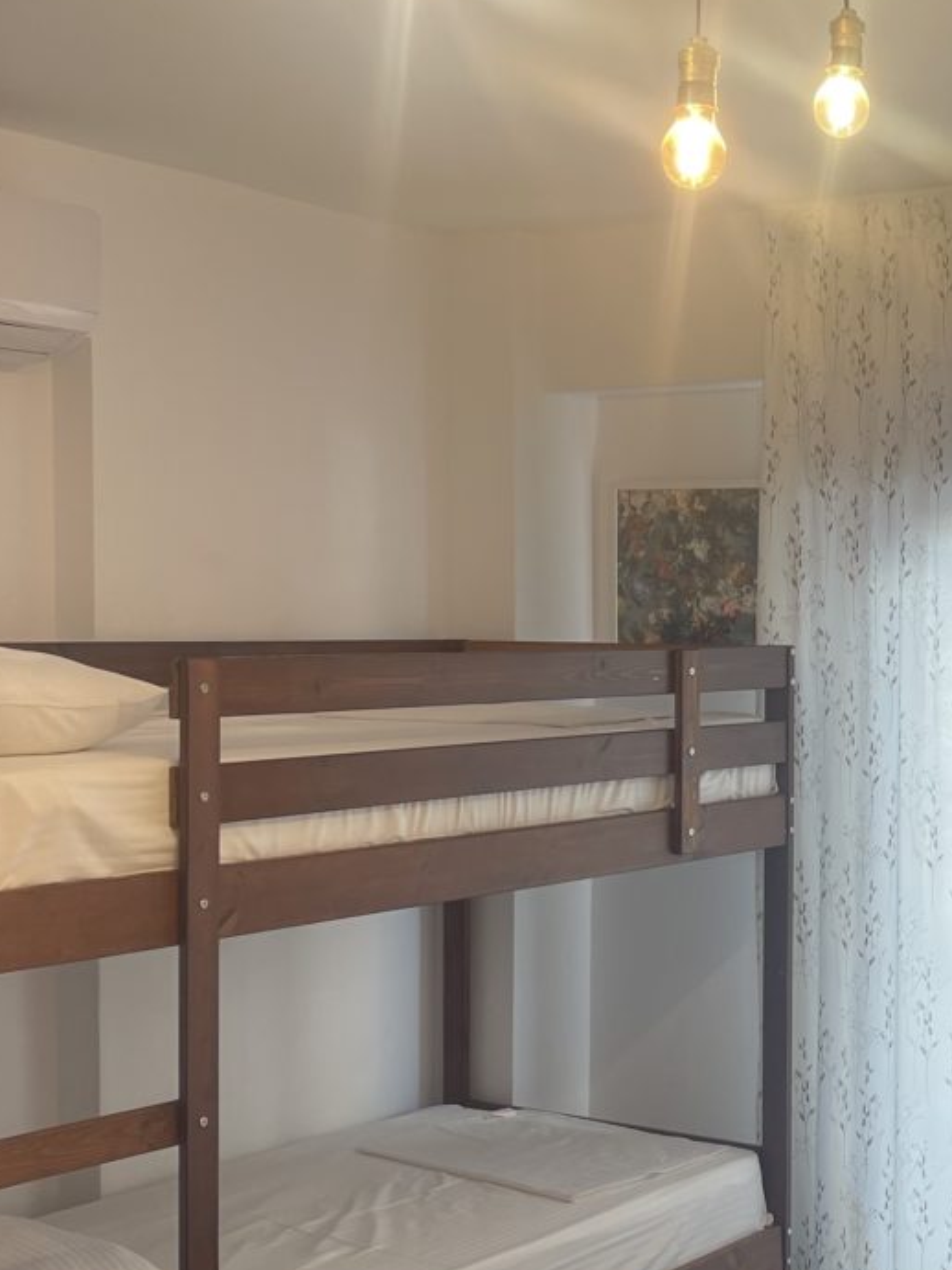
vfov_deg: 34.3
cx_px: 818
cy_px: 690
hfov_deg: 25.4
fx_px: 2054
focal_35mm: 56
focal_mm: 5.1
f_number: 1.6
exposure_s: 1/100
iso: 50
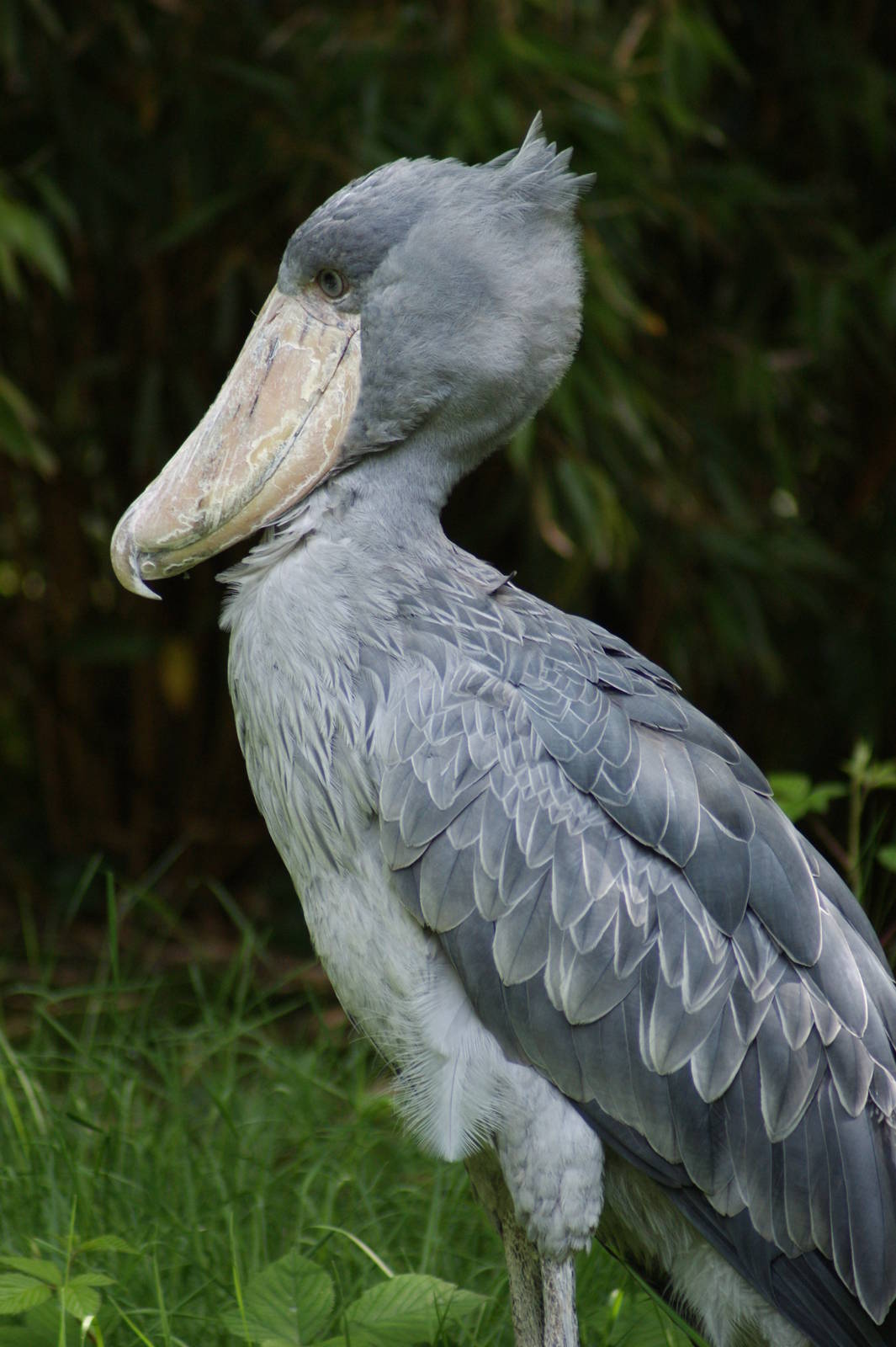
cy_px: 674
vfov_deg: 4.6
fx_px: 16817
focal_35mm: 450
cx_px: 448
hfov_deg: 3.1
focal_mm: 300
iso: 400
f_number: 5.6
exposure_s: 1/125
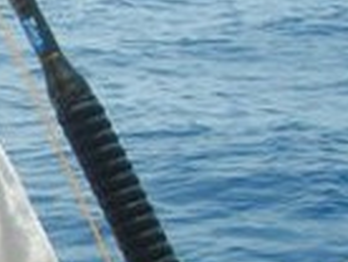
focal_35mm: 173
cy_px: 207
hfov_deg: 10.8
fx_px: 1742
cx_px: -260
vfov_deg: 8.6
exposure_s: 1/160
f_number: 6.4
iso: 50
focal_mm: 6.3
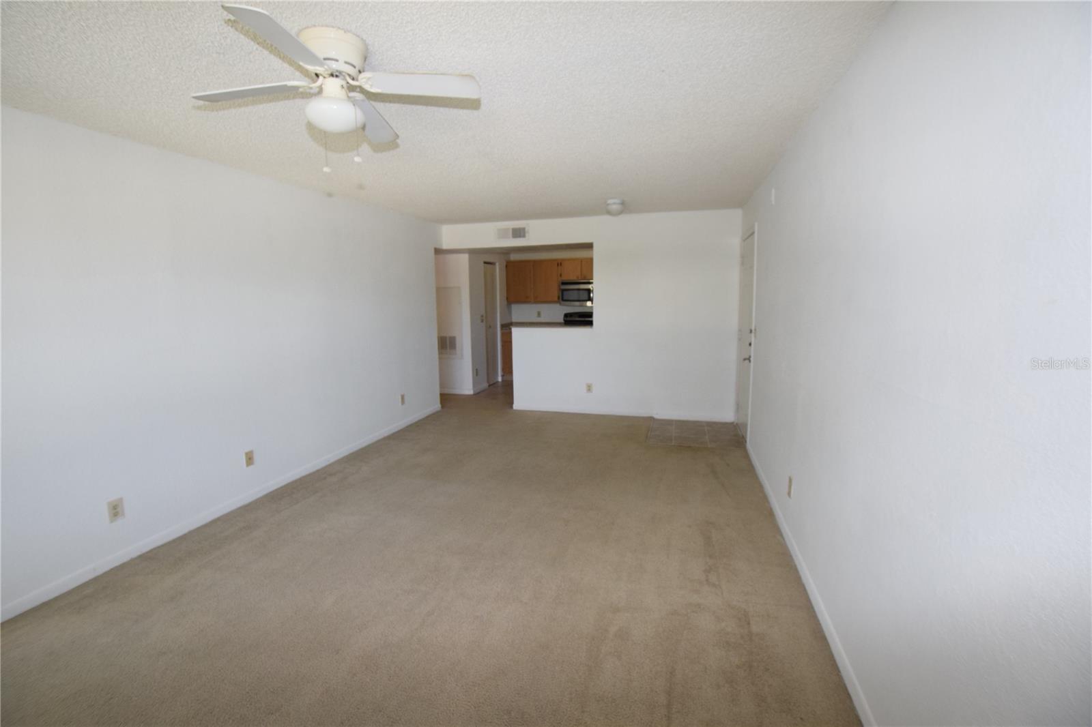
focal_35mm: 15
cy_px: 364
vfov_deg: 77.3
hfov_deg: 100.4
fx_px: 455
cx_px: 546
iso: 800
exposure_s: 1/125
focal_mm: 10
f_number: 5.6
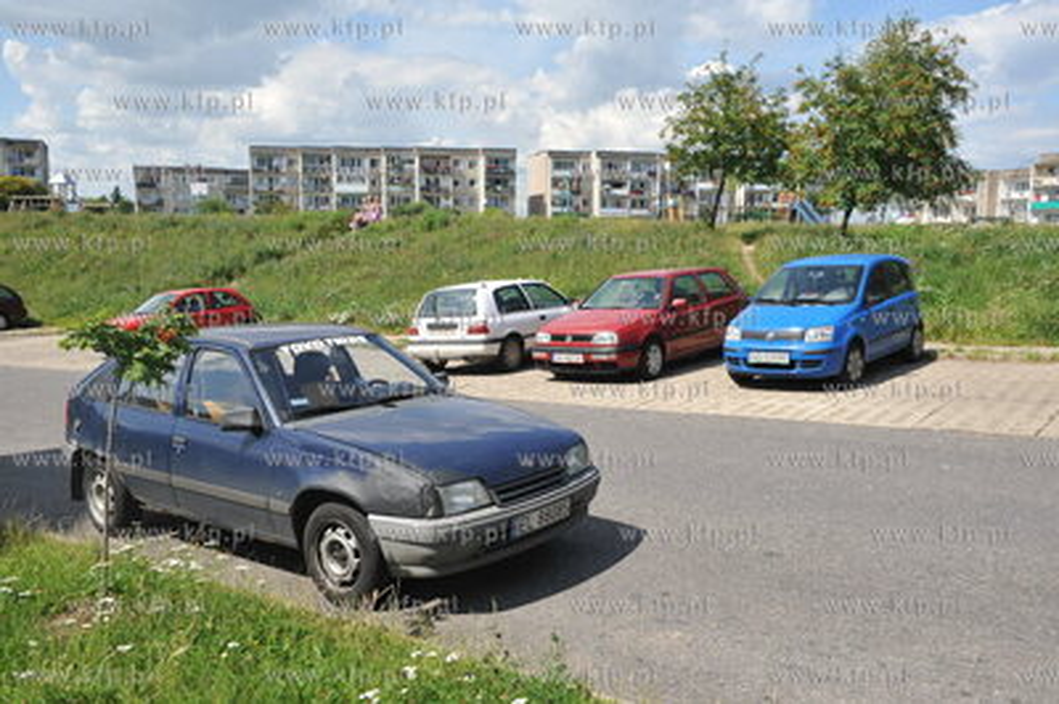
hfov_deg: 58.8
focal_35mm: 32
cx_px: 530
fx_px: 941
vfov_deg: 41.0
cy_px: 352
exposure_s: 1/800
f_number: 9
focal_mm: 32
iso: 400
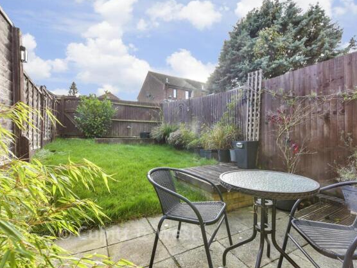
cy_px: 137
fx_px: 175
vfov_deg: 74.7
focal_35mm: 17
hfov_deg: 90.8
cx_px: 195
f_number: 8
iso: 160
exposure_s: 1/50
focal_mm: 10
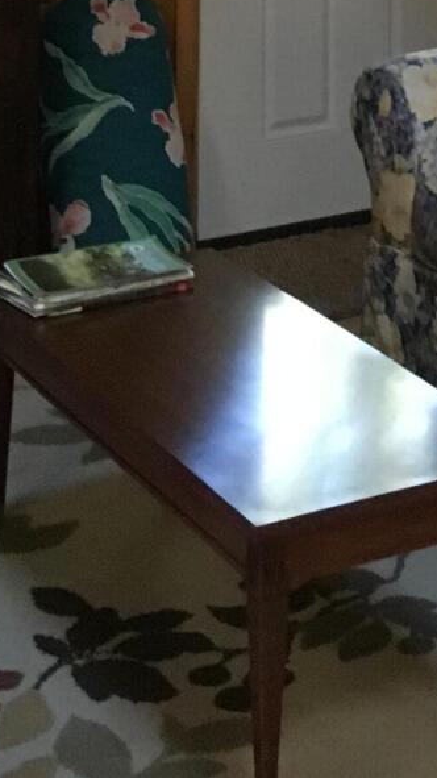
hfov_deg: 11.0
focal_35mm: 107
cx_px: 612
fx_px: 2206
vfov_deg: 17.1
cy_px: -536
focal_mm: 4.15
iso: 200
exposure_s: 1/17
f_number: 2.2
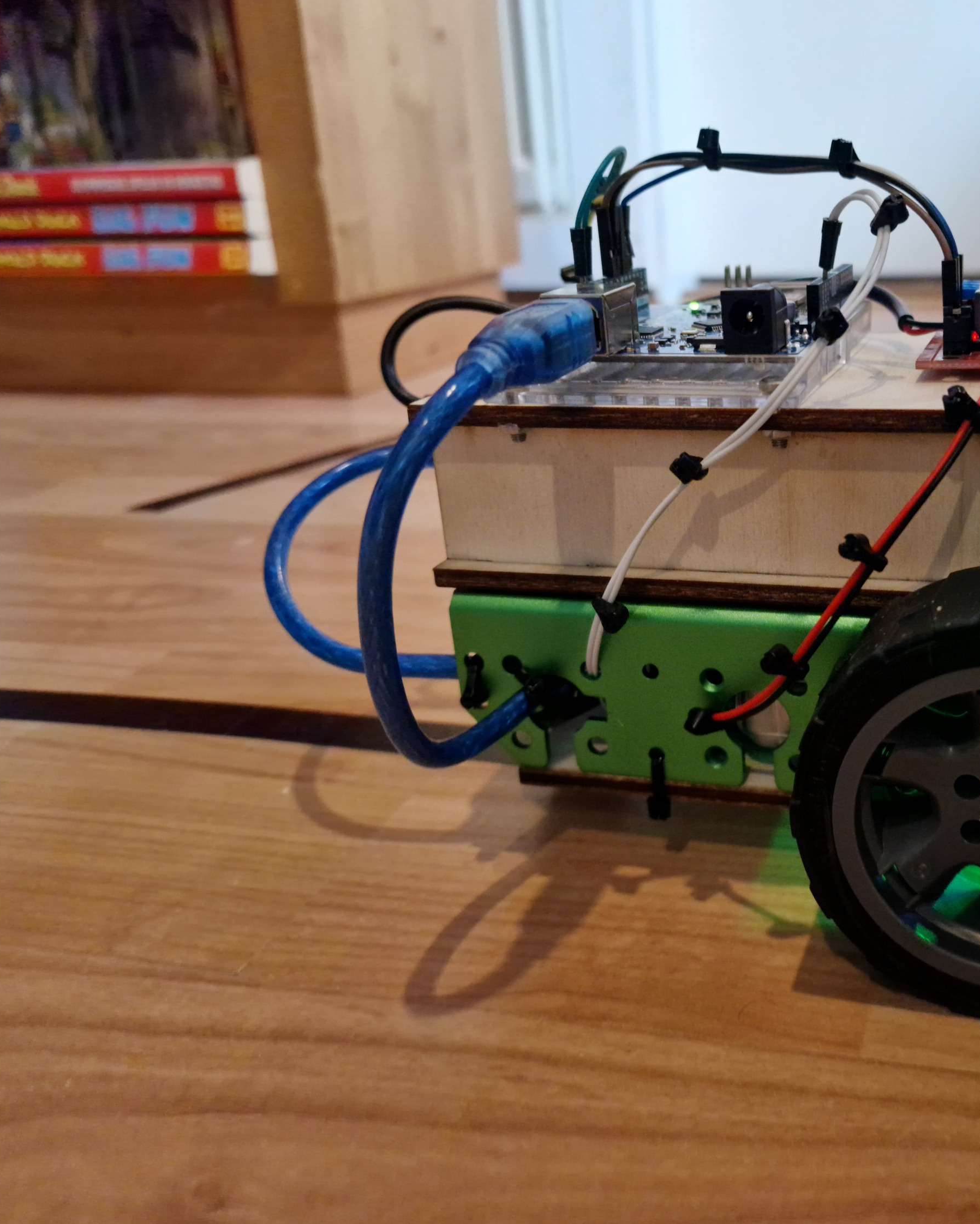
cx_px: 793
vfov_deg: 58.8
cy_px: 612
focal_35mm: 30
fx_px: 1088
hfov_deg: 45.8
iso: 400
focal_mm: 6.4
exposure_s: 1/50
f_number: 1.8
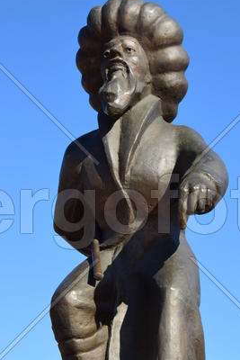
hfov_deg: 15.7
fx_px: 869
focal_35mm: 87
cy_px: 212
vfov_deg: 23.3
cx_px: 145
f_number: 10
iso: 100
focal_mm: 40
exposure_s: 1/100
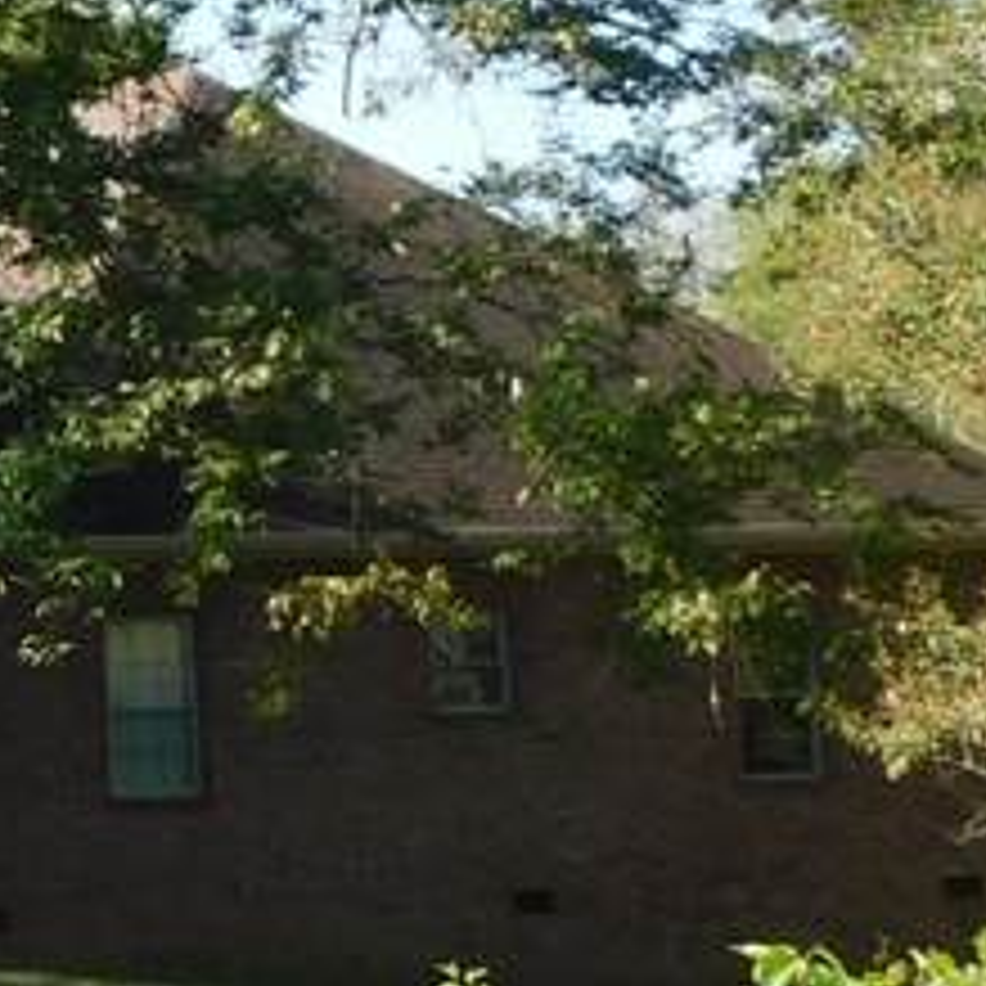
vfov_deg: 13.5
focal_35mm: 129
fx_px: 4157
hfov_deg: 11.8
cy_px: 198
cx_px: -1135
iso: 125
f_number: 3.1
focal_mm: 4.5
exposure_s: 1/640
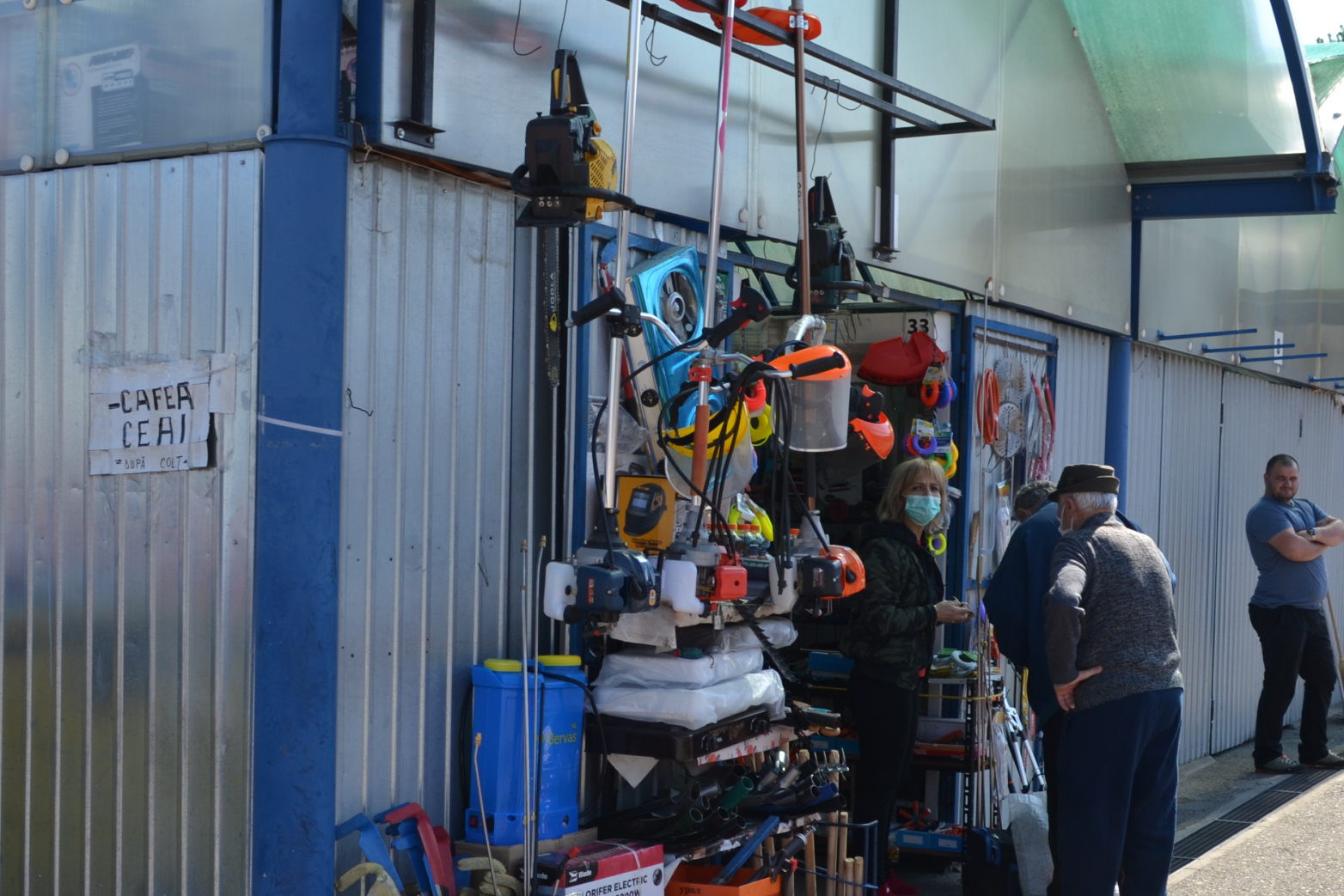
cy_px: 583
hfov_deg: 36.9
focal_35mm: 54
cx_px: 694
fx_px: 2016
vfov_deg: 25.0
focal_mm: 22
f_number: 7.1
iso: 100
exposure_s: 1/200
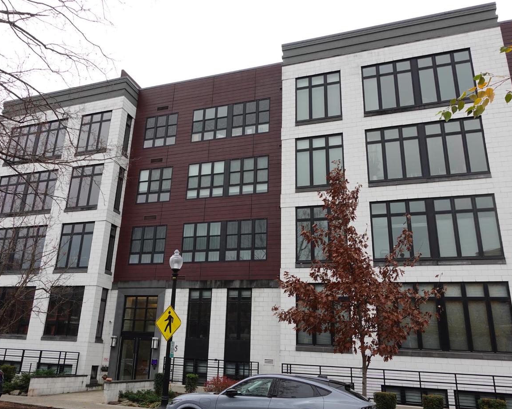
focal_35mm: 28
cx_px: 221
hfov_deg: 61.9
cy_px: 203
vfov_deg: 51.5
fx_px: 424
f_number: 4
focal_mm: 9.4
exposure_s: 1/160
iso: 125
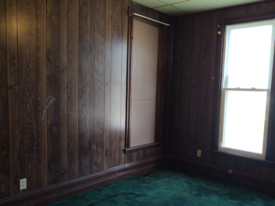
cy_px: 113
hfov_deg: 56.8
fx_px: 254
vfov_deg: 44.1
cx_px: 148
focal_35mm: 32
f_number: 1.7
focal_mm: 4.75
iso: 173
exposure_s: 1/33
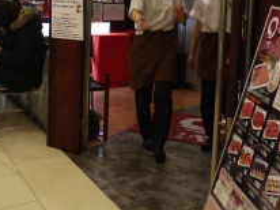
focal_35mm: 61
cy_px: 26
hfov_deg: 30.7
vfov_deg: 23.4
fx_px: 493
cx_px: 46
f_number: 3.5
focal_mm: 14
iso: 400
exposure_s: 1/60
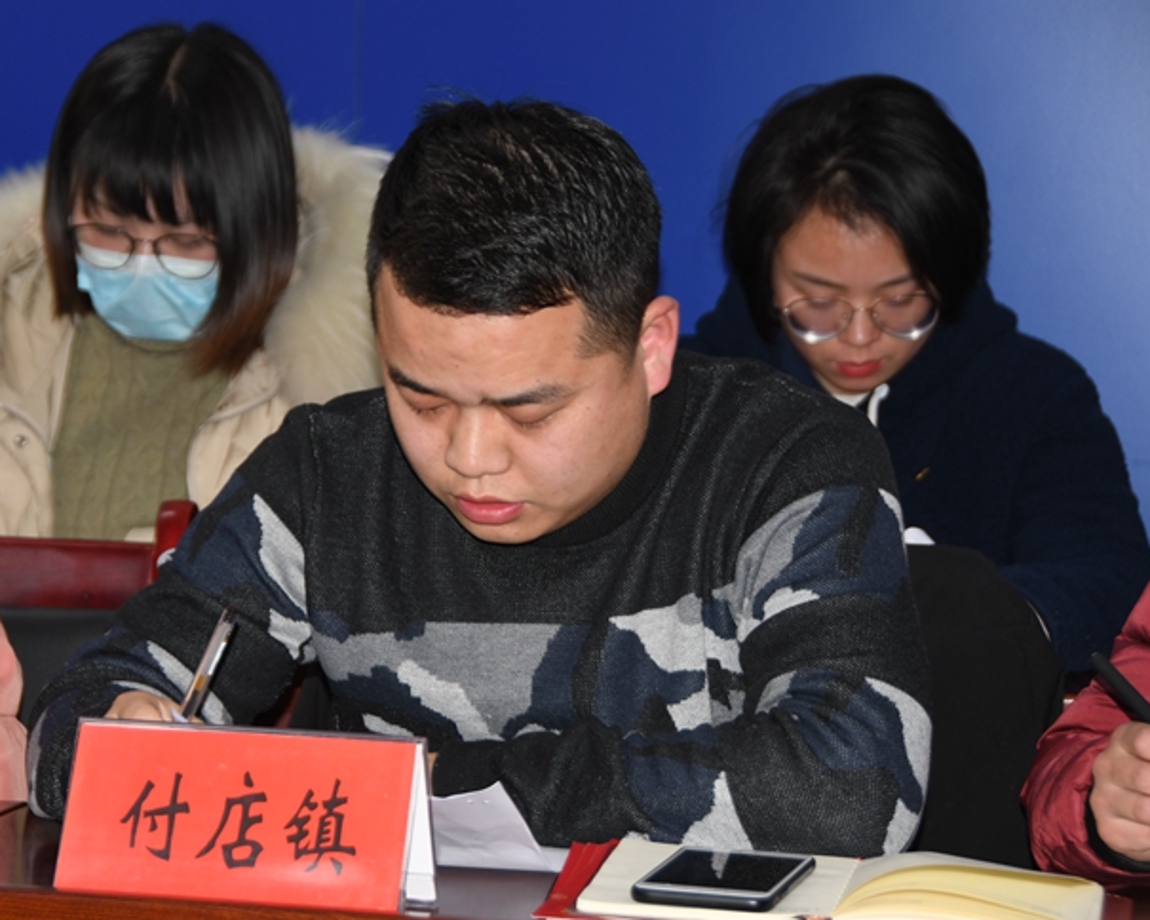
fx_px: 4731
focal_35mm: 139
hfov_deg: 13.9
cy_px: 469
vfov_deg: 11.1
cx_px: 452
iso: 250
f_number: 5
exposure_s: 1/60
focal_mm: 75
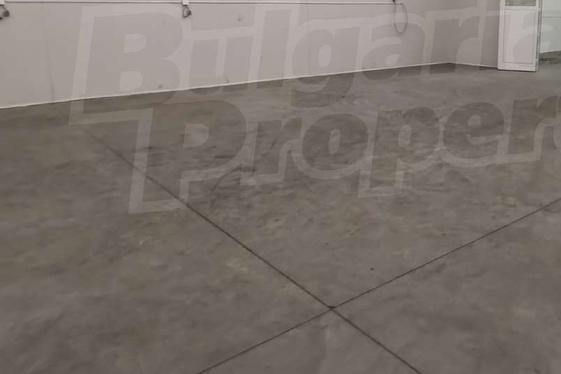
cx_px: 417
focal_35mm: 33
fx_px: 514
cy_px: 97
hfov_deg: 54.7
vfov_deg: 39.0
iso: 500
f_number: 2.2
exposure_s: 1/20
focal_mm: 2.23
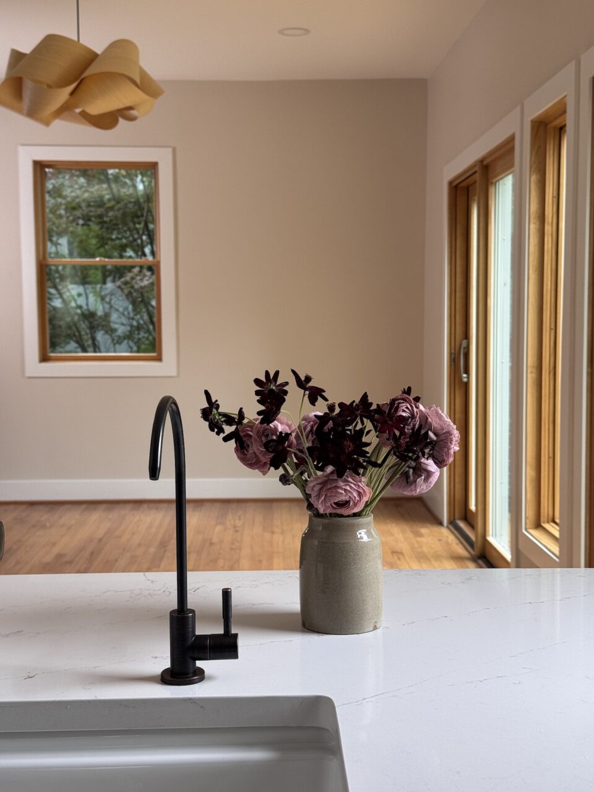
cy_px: 396
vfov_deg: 39.7
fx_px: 1098
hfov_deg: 30.3
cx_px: 297
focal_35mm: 48
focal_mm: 6.76
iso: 50
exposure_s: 1/60
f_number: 1.78
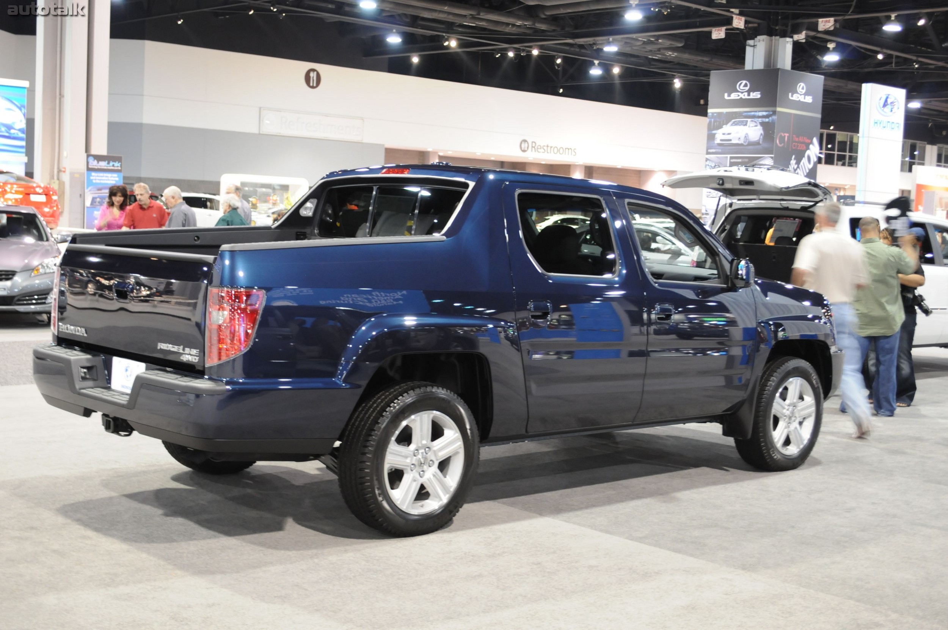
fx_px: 1263
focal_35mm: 48
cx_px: 474
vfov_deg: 28.0
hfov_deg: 41.2
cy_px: 315
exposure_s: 1/8
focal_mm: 32
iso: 800
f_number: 4.8
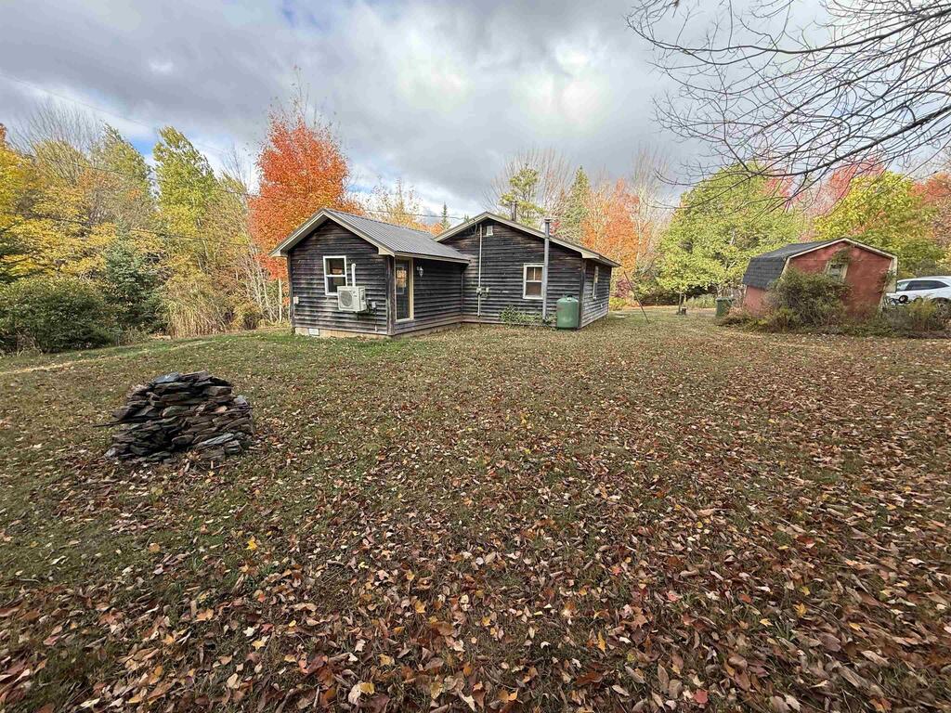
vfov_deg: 85.7
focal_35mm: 14
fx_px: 385
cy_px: 356
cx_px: 476
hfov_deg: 102.1
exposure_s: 1/502
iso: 64
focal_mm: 2.22
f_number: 2.2
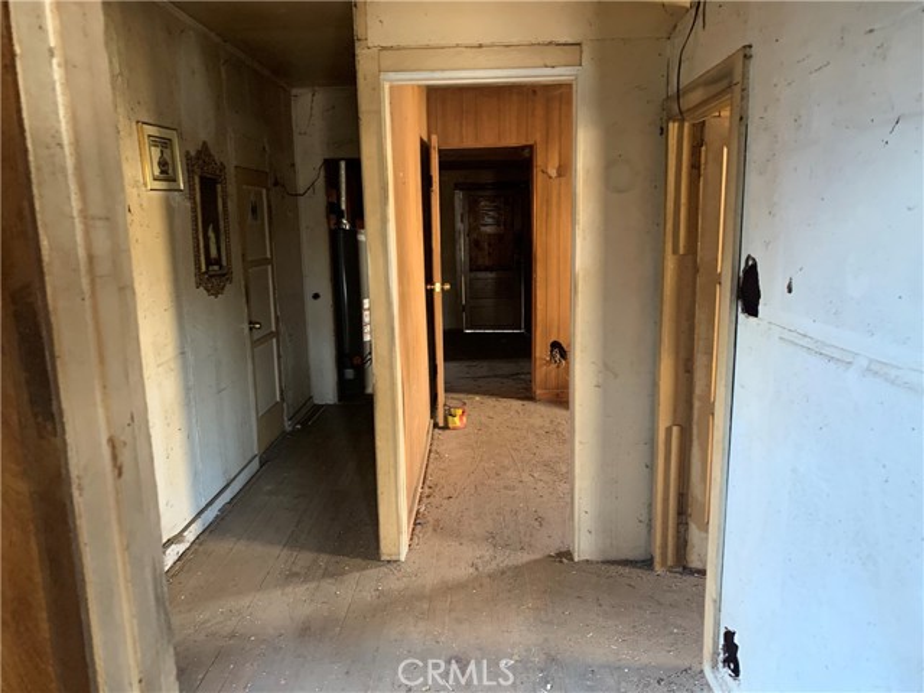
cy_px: 346
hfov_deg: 67.3
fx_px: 694
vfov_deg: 53.1
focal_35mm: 26
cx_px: 462
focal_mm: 4.25
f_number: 1.8
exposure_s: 1/36
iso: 400
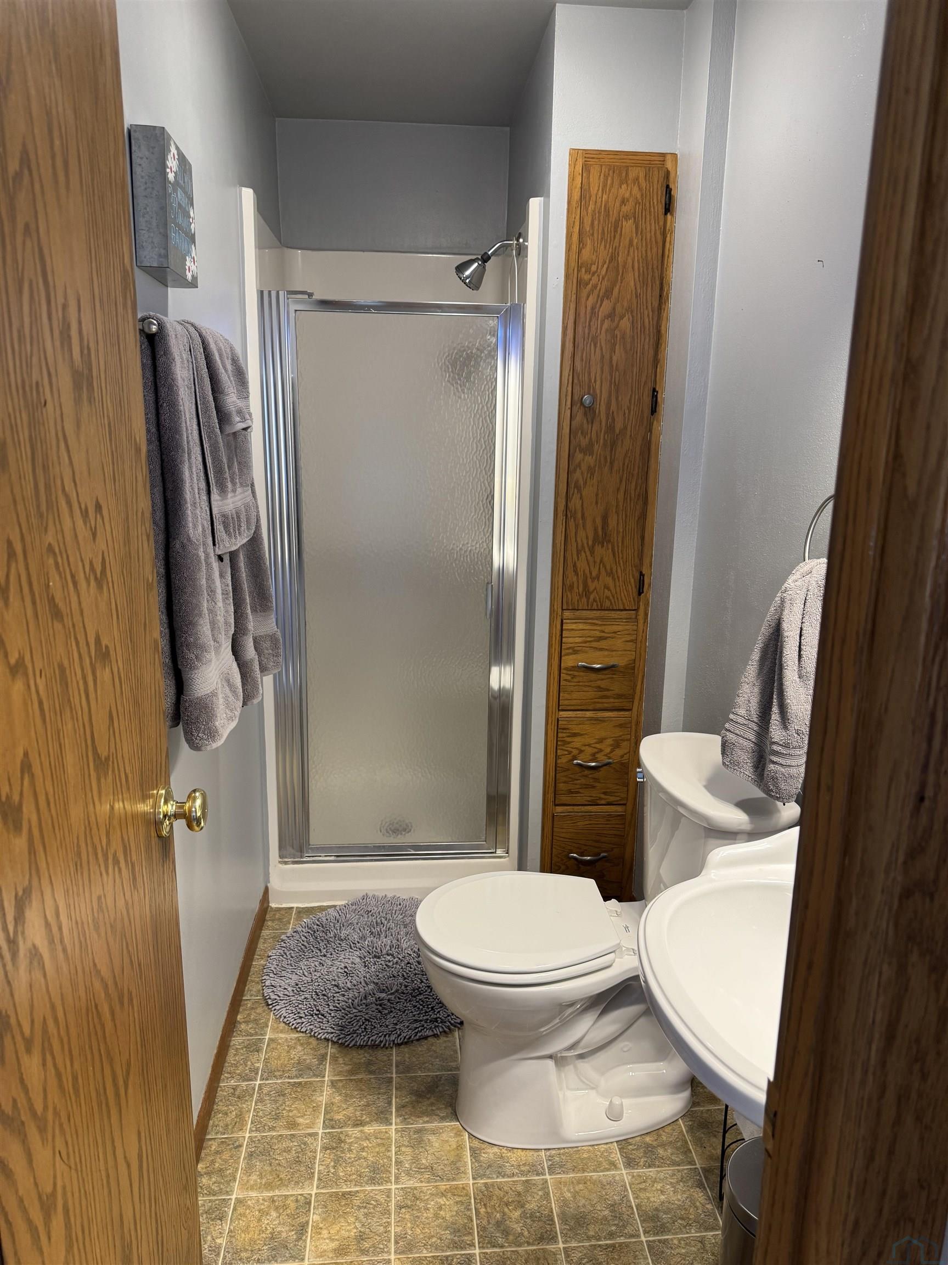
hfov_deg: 56.8
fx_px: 876
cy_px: 632
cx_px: 474
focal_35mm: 24
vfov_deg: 71.6
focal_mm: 6.76
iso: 160
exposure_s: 1/60
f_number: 1.78
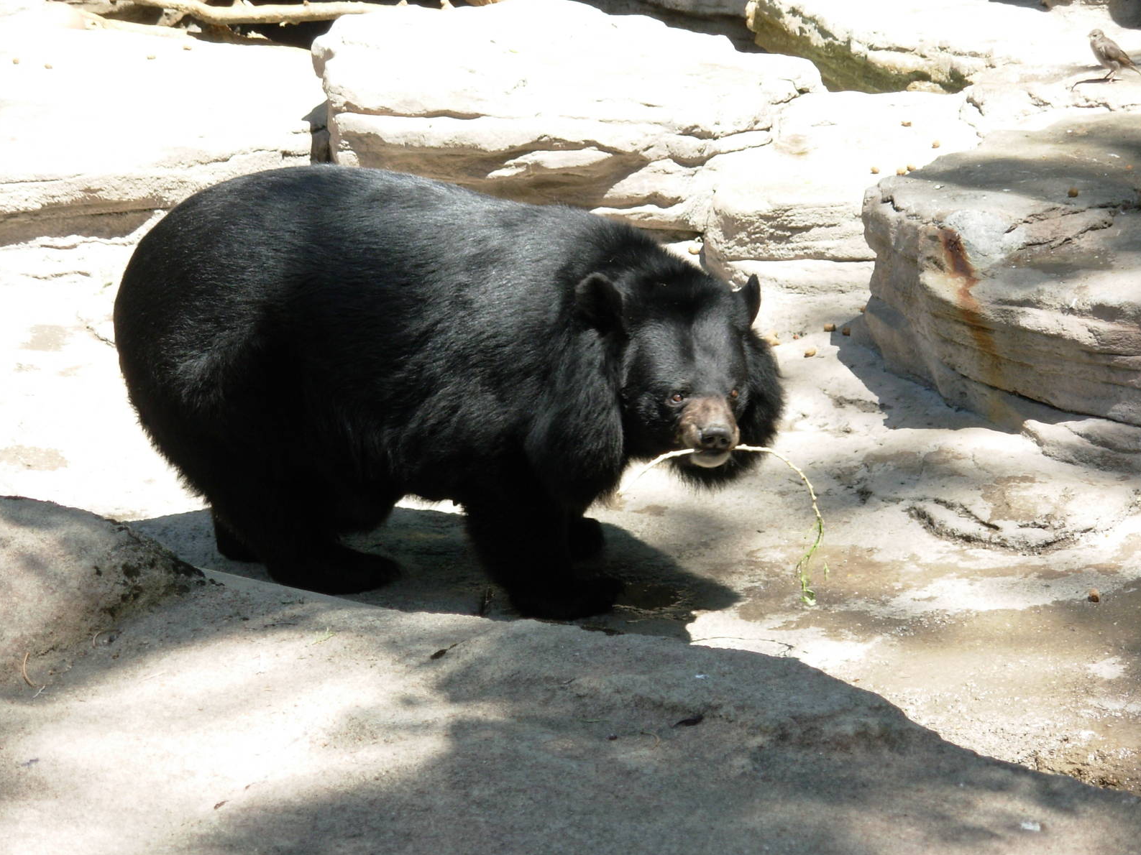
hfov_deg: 16.0
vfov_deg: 12.0
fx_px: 4054
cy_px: 425
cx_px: 571
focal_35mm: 123
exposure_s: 1/140
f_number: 4.3
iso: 50
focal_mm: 20.2
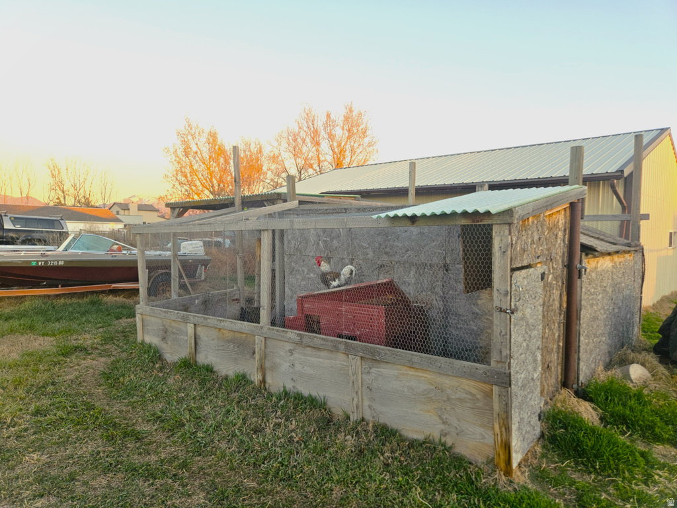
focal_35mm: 23
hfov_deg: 73.9
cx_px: 338
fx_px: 450
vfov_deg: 58.9
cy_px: 254
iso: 64
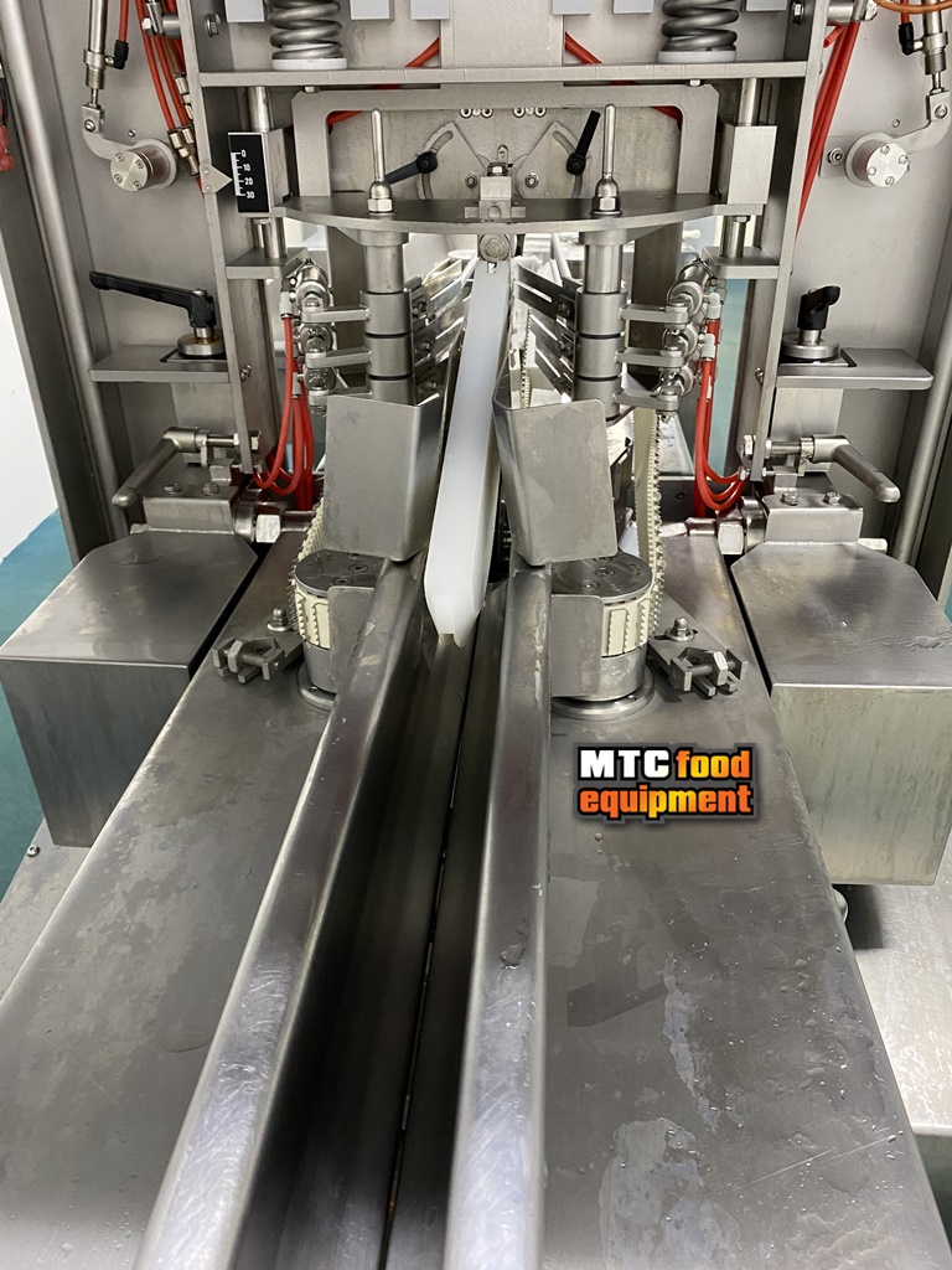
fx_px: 953
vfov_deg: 67.3
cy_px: 635
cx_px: 476
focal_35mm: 26
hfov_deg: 53.1
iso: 400
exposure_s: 1/60
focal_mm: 4.25
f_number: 1.8
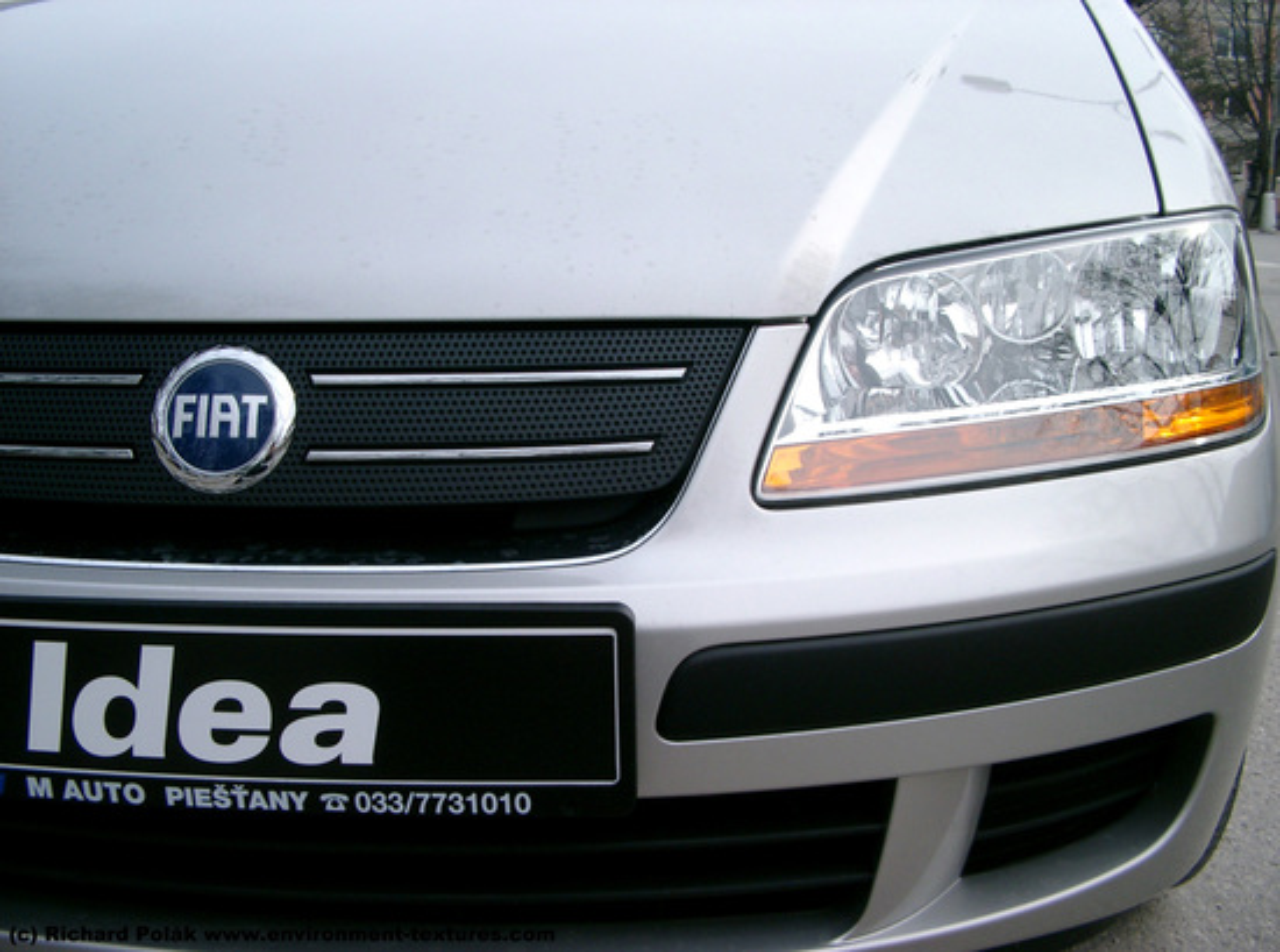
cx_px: 640
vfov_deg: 38.5
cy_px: 476
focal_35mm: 37
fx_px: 1364
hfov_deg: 50.3
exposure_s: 1/500
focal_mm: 7.6
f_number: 5
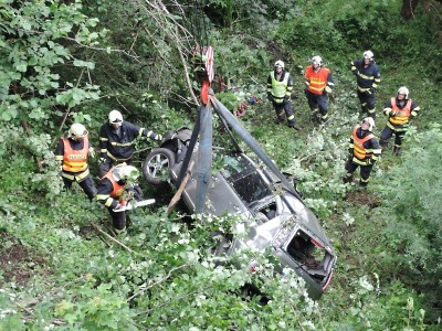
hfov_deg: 26.0
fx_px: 958
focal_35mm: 75
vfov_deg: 19.6
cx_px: 221
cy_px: 166
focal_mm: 16
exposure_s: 1/60
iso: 360
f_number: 4.2
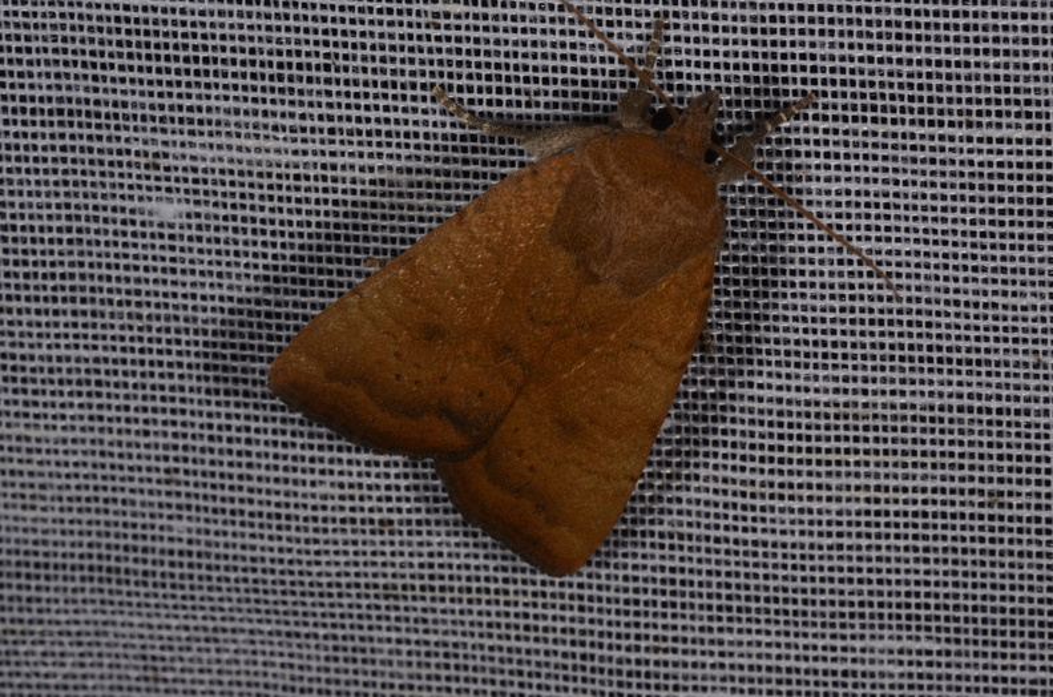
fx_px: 3720
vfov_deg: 10.7
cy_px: 348
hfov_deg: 16.1
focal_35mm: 128
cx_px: 526
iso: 100
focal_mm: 85
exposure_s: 1/60
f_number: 32
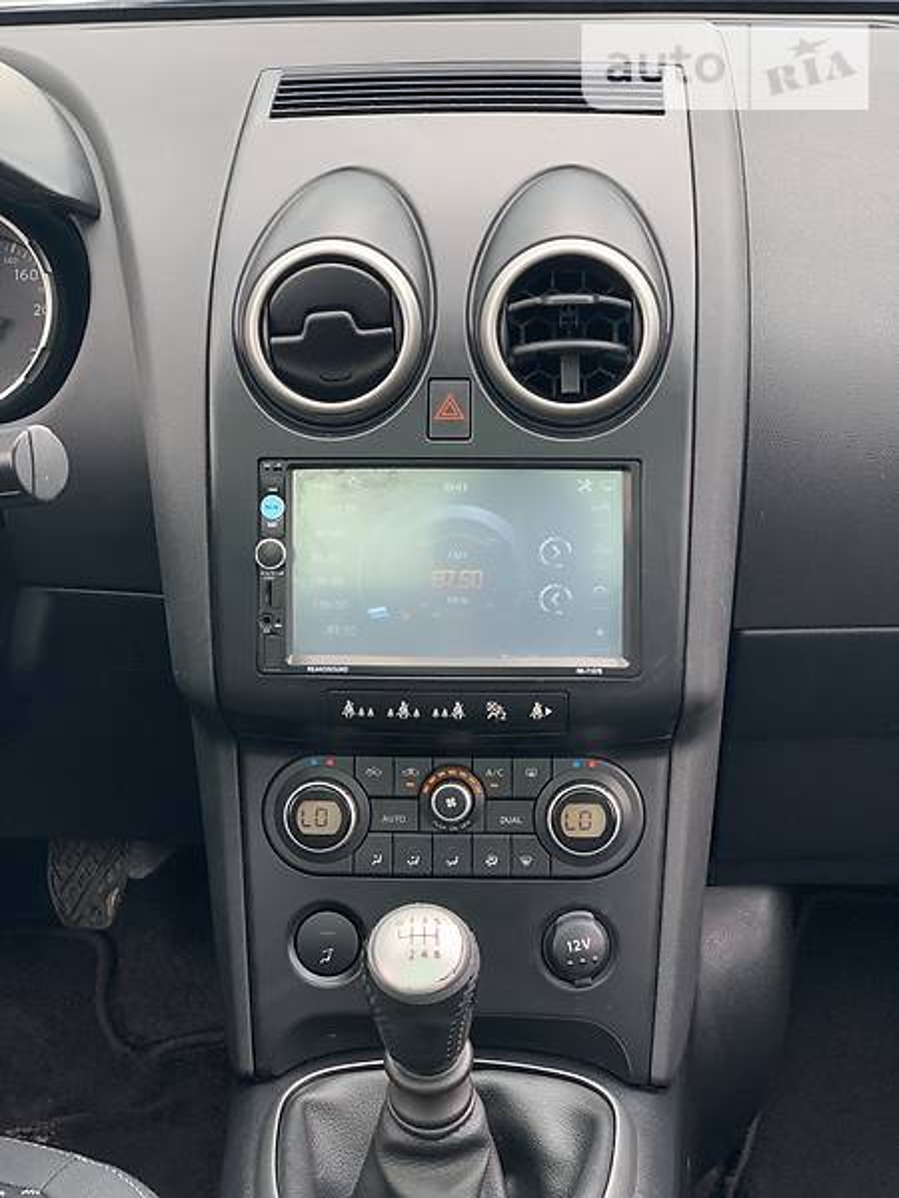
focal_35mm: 52
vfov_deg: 36.8
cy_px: 599
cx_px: 450
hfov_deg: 28.0
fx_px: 1801
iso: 50
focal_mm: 6
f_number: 2.4
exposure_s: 1/121
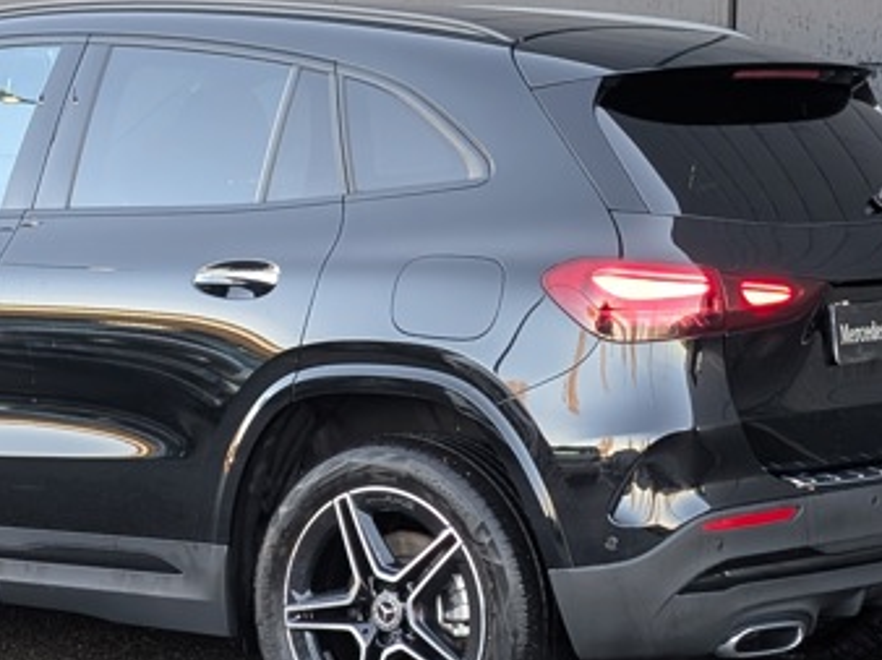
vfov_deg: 12.8
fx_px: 2954
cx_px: 245
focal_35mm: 116
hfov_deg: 16.9
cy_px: 378
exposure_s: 1/262
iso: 135
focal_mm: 6.9
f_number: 1.68
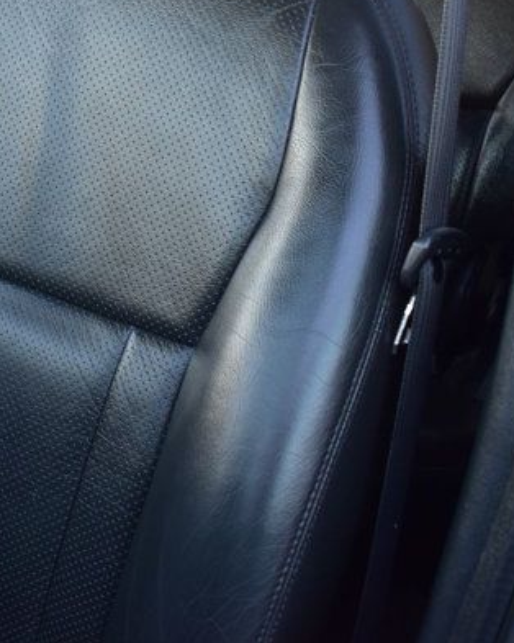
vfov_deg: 27.9
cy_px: 92
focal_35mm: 66
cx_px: -144
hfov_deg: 21.1
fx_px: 1256
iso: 400
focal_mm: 18
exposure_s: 1/30
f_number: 7.1
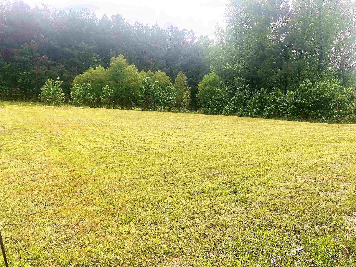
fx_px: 267
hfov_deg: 67.3
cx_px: 178
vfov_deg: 53.1
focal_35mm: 26
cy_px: 134
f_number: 1.8
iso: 32
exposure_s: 1/1484
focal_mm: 4.25
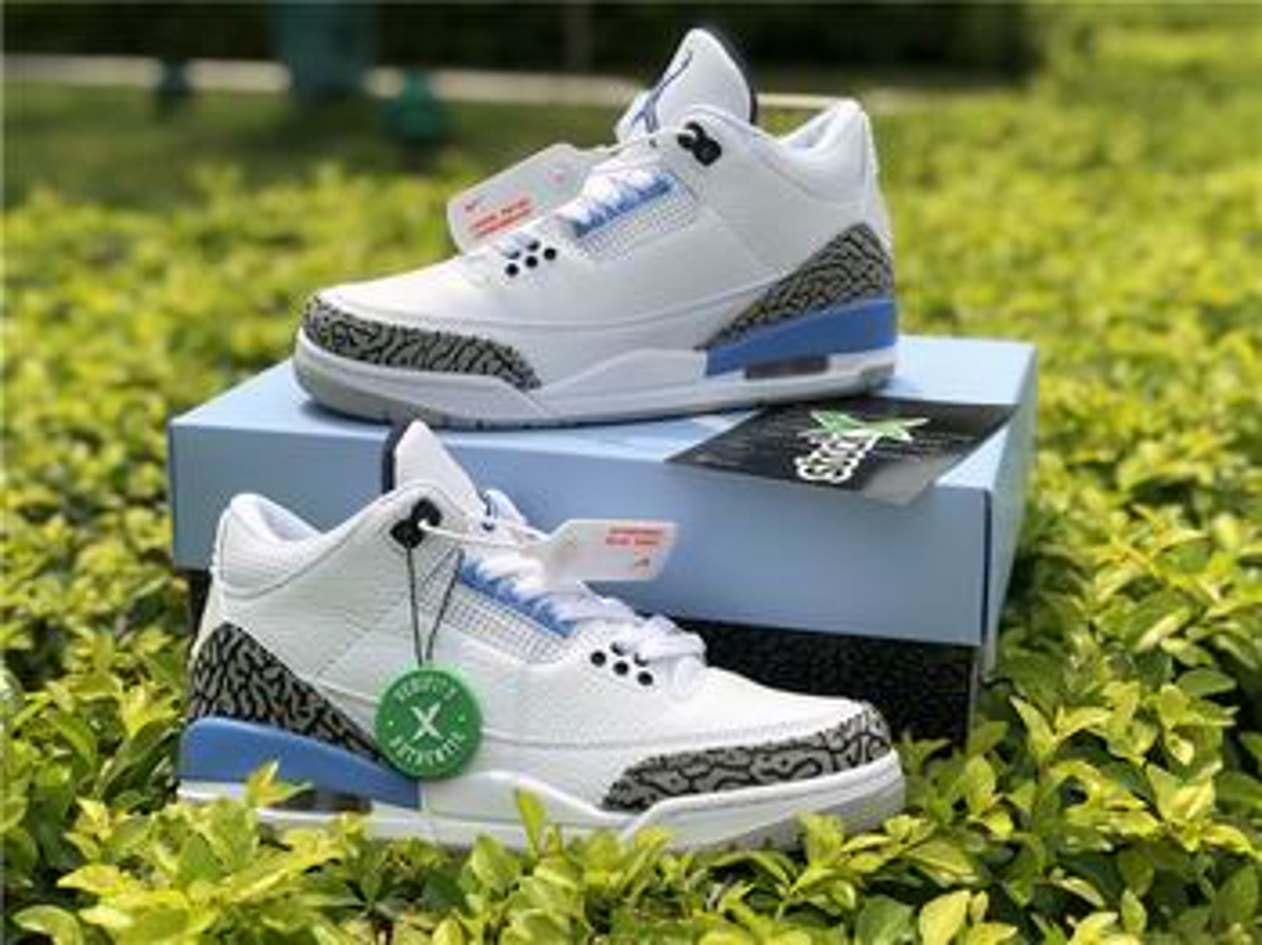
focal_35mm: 52
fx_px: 1894
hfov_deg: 36.8
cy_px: 472
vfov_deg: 28.0
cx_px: 631
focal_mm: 6
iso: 16
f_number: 2.4
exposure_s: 1/1499
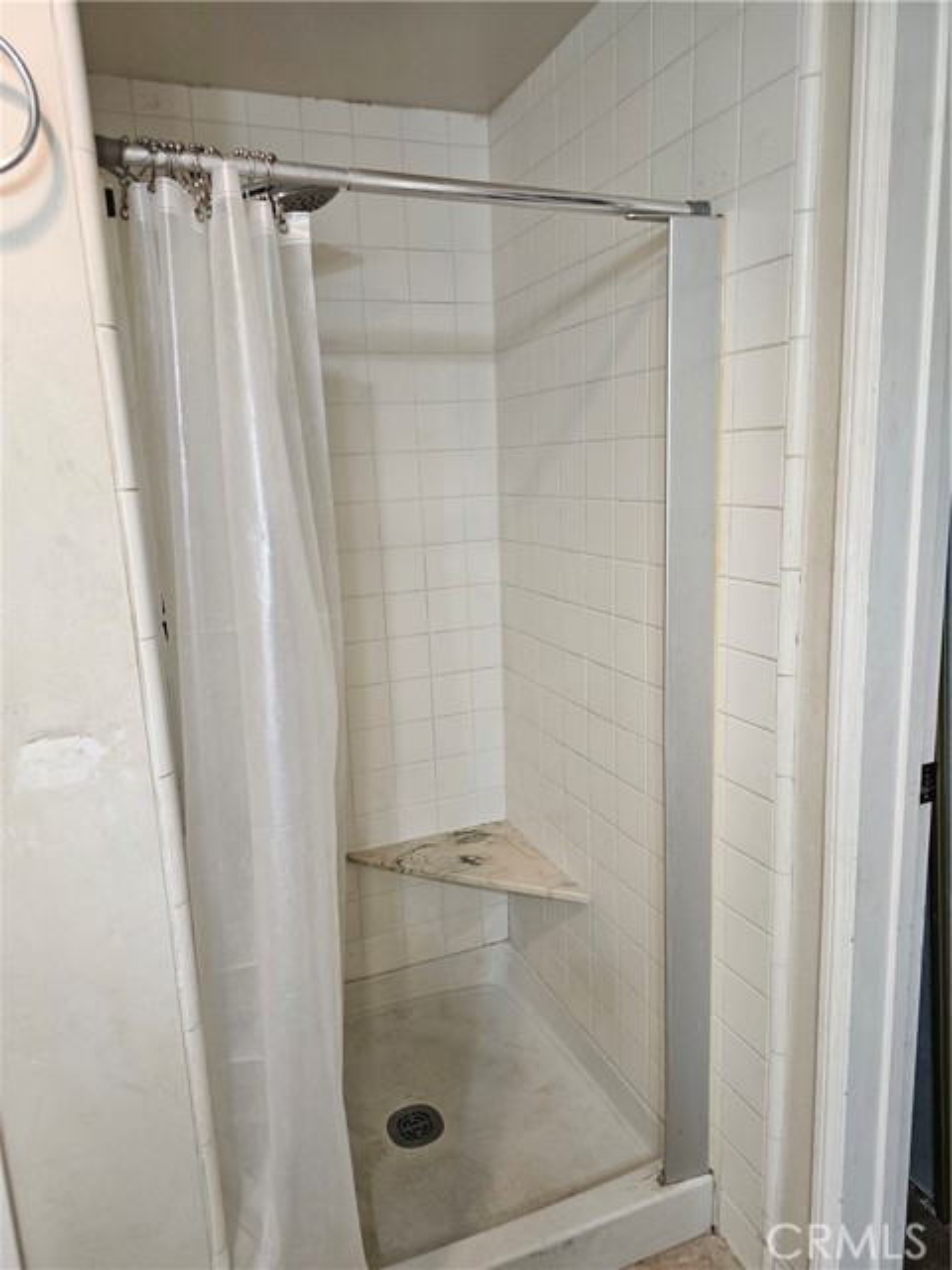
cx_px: 476
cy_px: 635
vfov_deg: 73.9
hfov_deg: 58.9
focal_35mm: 23
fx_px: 843
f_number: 1.7
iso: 250
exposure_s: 1/120
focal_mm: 6.3
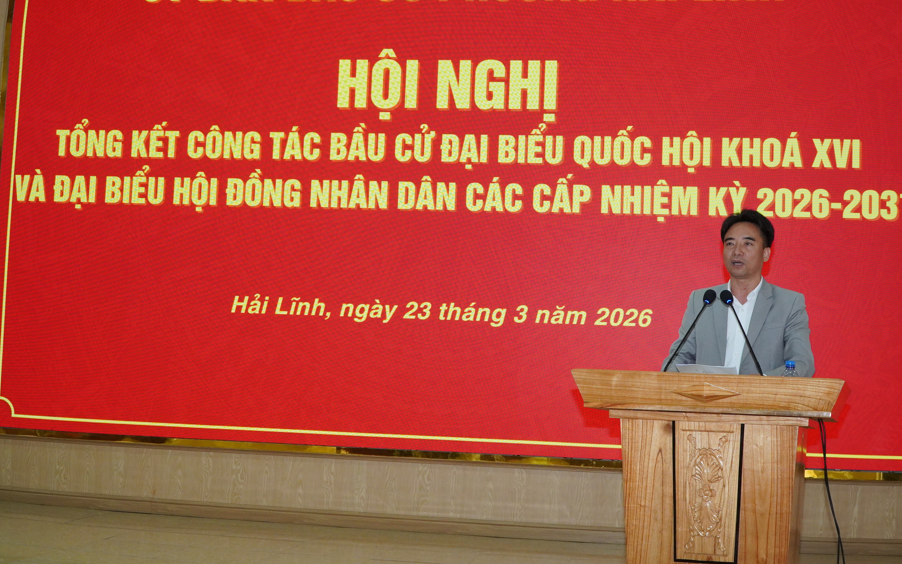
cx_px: 473
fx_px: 1131
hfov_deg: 43.5
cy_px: 242
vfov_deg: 28.0
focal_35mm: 46
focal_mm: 28
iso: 2000
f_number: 9
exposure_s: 1/60
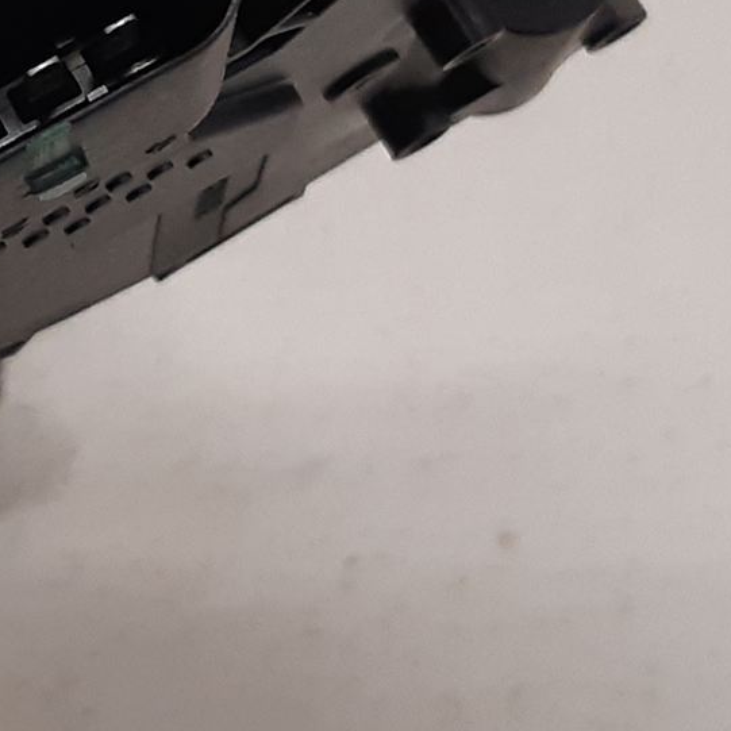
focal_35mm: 87
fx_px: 2079
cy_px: 72
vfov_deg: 19.6
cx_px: -130
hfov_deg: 18.9
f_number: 1.7
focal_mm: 3.93
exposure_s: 1/50
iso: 160
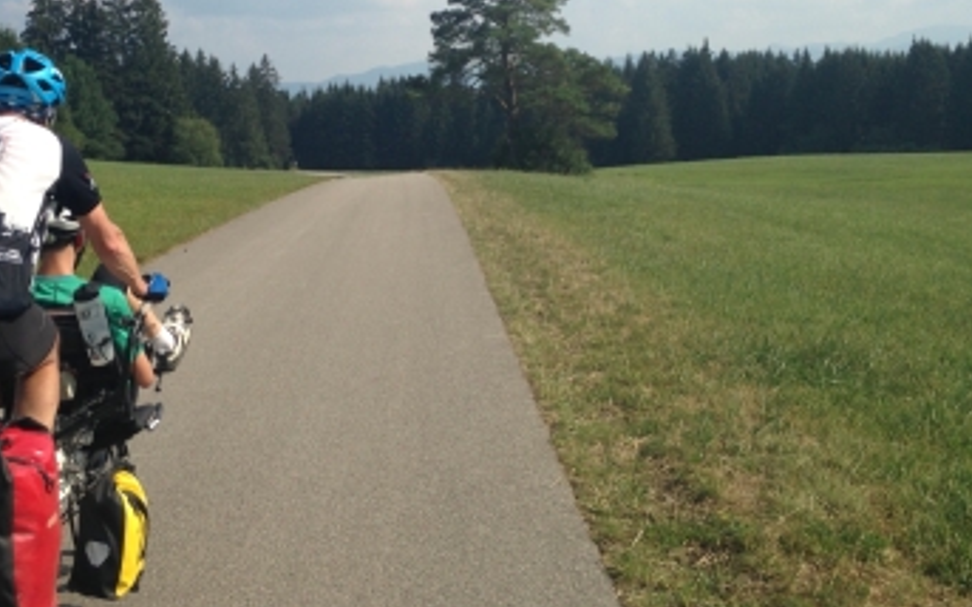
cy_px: 183
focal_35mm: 51
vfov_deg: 25.1
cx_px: 394
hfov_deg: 39.4
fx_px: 1350
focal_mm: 4.12
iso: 50
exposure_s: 1/1869
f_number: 2.4
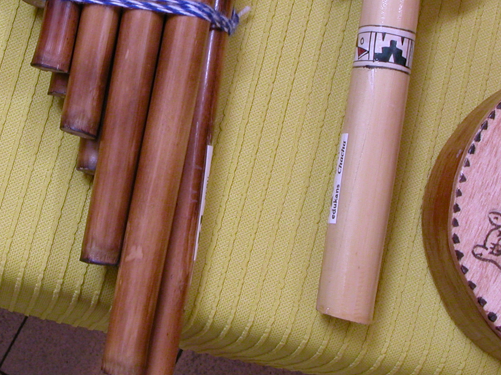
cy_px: 52
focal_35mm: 84
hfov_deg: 23.1
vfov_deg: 17.4
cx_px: 140
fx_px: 1216
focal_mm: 9.5
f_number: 6.4
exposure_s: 1
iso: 100
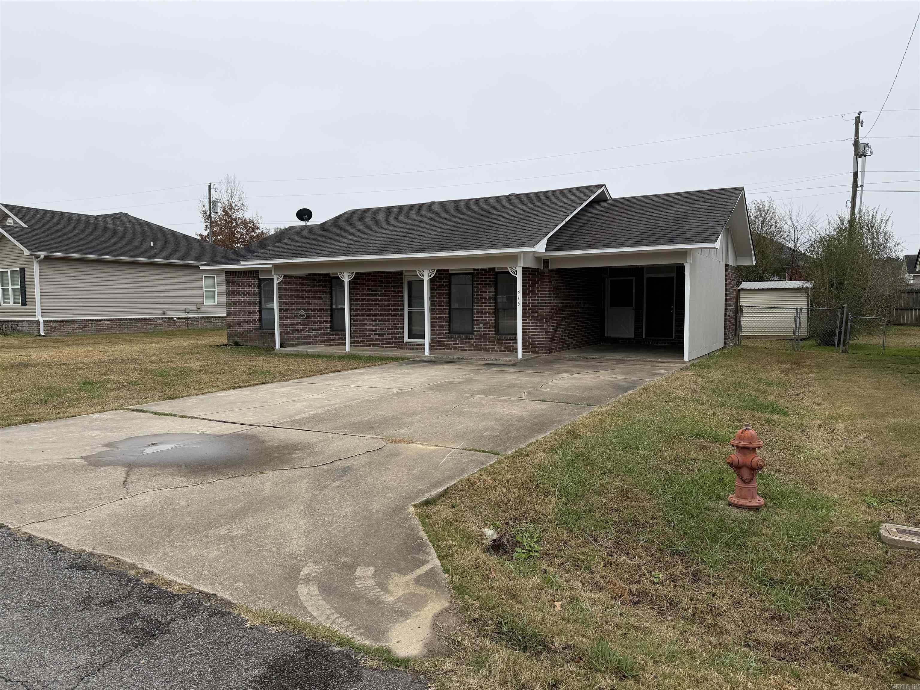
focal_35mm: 24
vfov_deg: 56.8
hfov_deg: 71.6
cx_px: 460
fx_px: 638
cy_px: 345
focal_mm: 6.76
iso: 80
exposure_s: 1/1410
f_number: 1.78
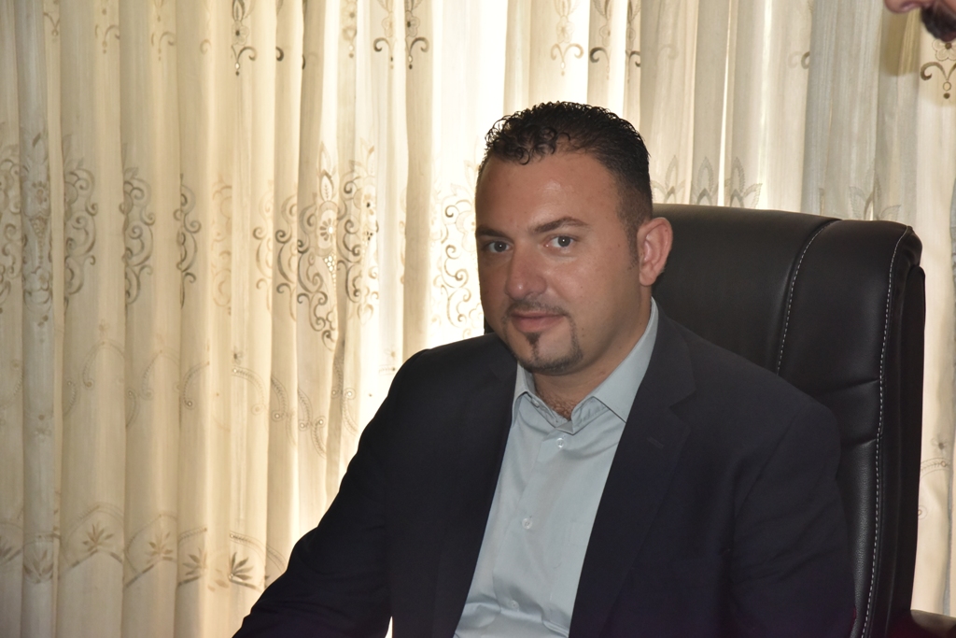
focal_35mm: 92
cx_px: 478
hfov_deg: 22.1
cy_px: 319
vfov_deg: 14.9
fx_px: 2443
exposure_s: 1/250
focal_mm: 92
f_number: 9
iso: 2500
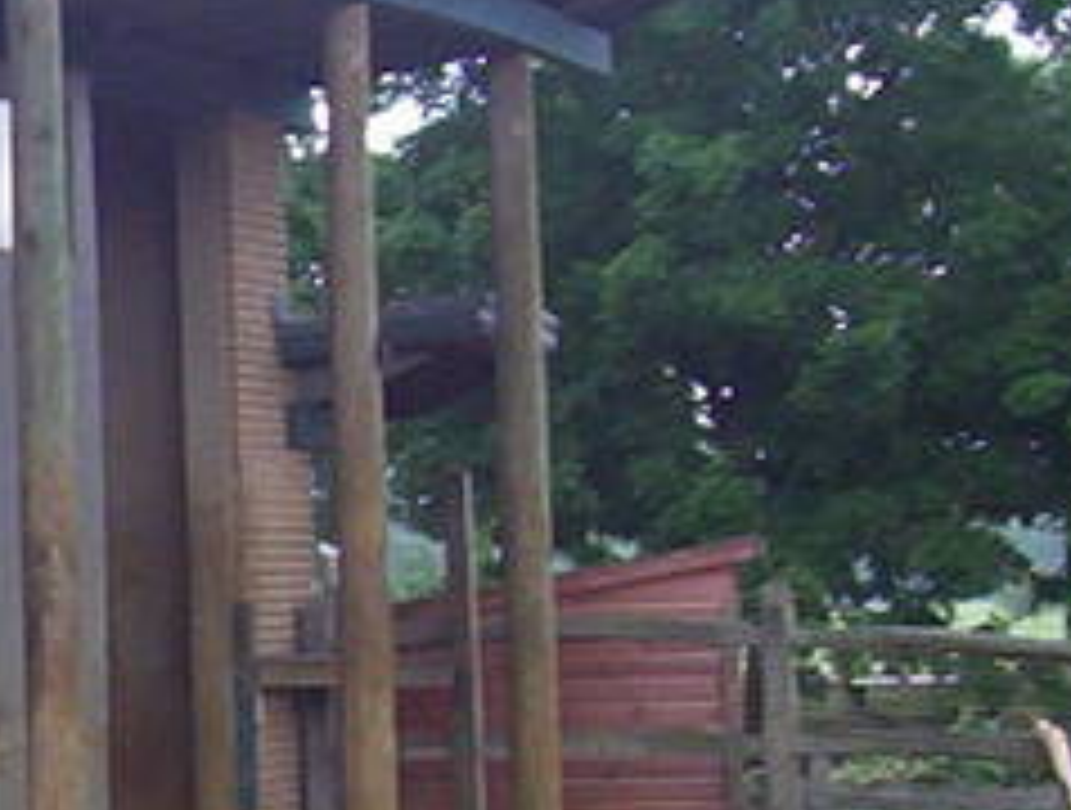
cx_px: -590
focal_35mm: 185
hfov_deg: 10.3
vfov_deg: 8.1
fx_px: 5741
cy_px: 650
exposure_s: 1/100
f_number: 2.73
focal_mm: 5.77
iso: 100
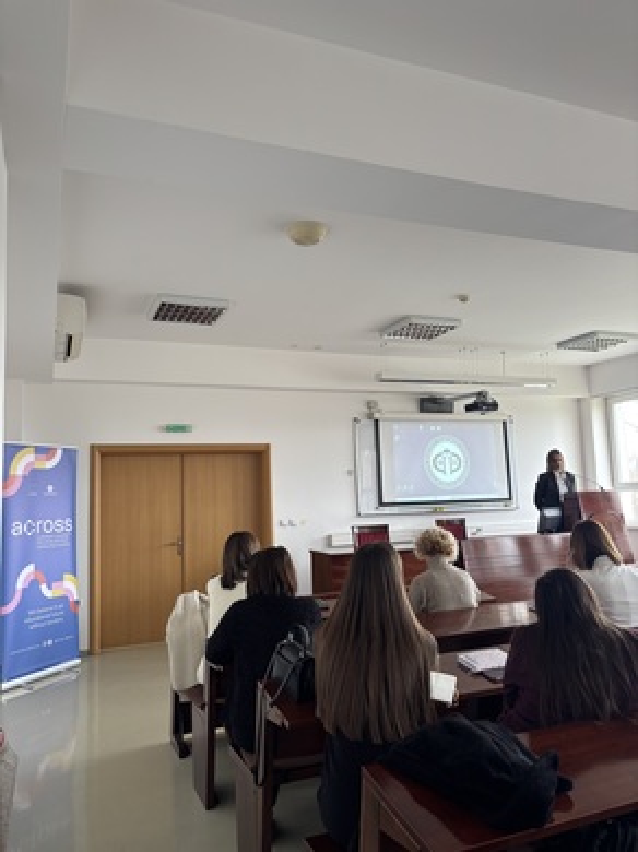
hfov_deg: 53.0
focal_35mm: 26
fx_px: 640
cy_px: 426
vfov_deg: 67.3
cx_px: 319
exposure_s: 1/60
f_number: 1.6
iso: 125
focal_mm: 5.96
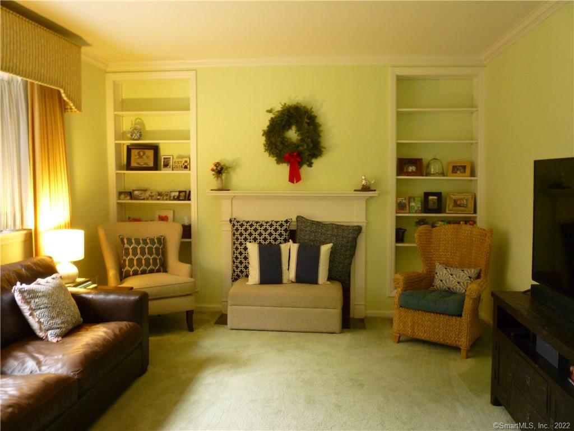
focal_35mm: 29
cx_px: 287
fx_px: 481
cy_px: 216
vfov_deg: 48.2
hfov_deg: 61.7
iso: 400
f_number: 3.3
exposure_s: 1/13
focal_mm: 5.2
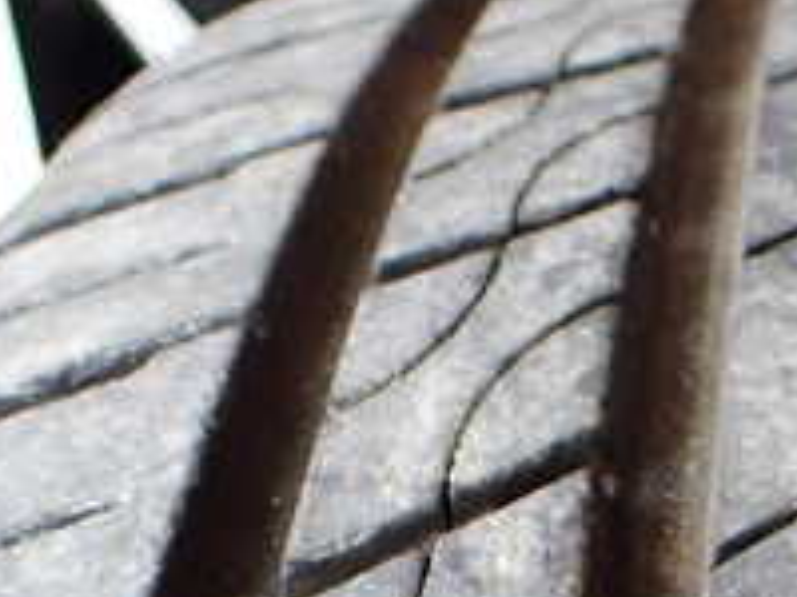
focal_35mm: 90
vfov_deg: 15.6
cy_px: 788
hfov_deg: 20.8
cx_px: 853
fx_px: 2072
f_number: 2.3
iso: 400
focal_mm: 5.4
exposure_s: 1/125
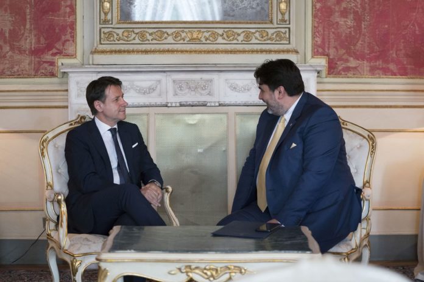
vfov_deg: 18.4
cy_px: 141
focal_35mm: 74
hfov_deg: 27.3
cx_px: 212
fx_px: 871
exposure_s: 1/320
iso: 4000
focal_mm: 74
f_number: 2.8
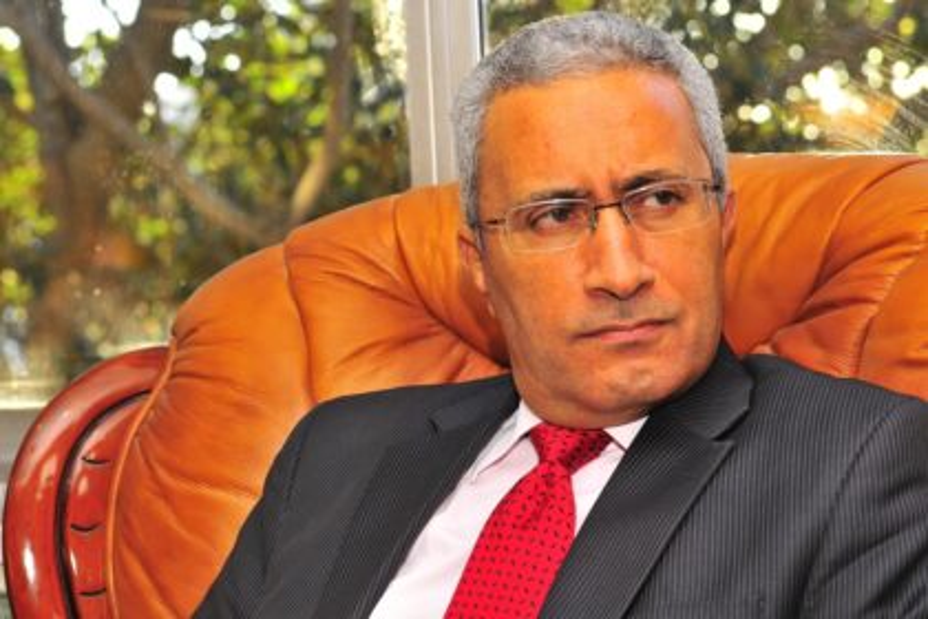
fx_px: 2552
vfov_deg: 13.8
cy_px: 310
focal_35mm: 99
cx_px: 464
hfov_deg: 20.6
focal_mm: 66
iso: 320
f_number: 5.6
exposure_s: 1/80
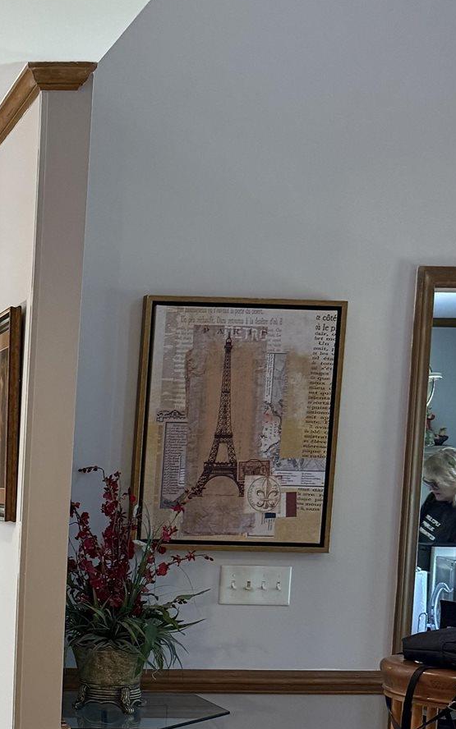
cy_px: 618
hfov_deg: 17.8
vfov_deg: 30.1
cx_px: -218
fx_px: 1312
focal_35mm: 66
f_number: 1.78
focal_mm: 6.76
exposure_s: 1/60
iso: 250
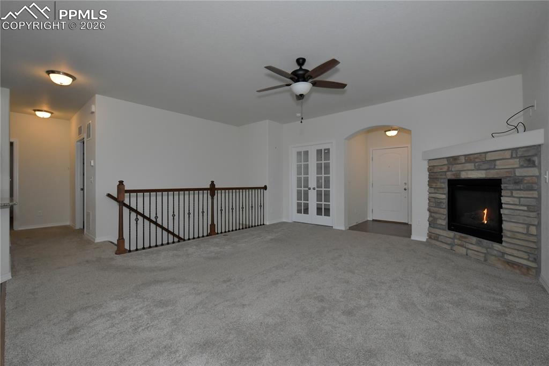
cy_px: 183
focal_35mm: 15
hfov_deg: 100.4
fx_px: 229
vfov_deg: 77.3
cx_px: 274
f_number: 11
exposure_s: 1/160
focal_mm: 15
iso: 2000
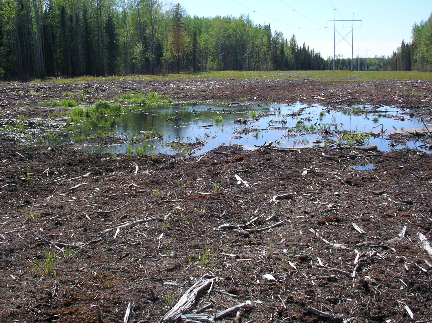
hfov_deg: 42.1
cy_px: 137
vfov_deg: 32.1
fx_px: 561
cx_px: 219
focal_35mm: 45
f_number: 6.9
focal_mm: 5.7
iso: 64
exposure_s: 1/200
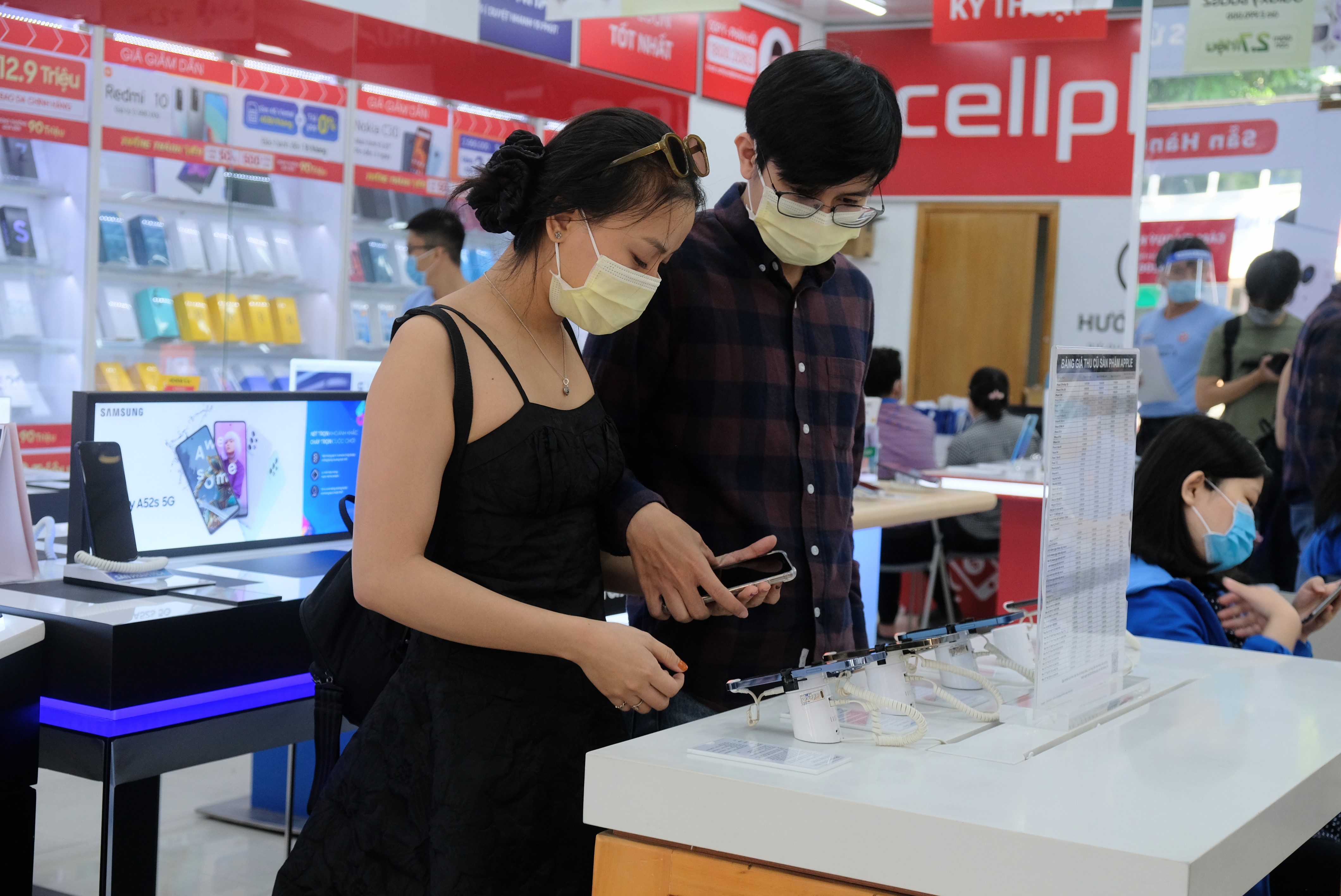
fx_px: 1826
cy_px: 448
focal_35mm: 49
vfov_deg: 27.6
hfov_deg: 40.3
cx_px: 670
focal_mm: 32.9
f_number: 4.5
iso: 640
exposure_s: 1/160
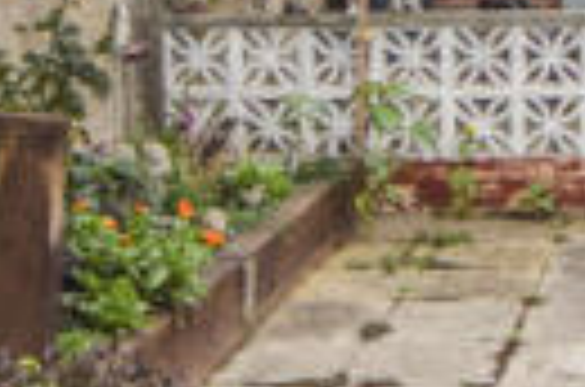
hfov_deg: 19.7
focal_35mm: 91
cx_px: 853
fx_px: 1475
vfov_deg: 14.5
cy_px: -56
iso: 100
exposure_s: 1/125
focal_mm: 12
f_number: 4.5
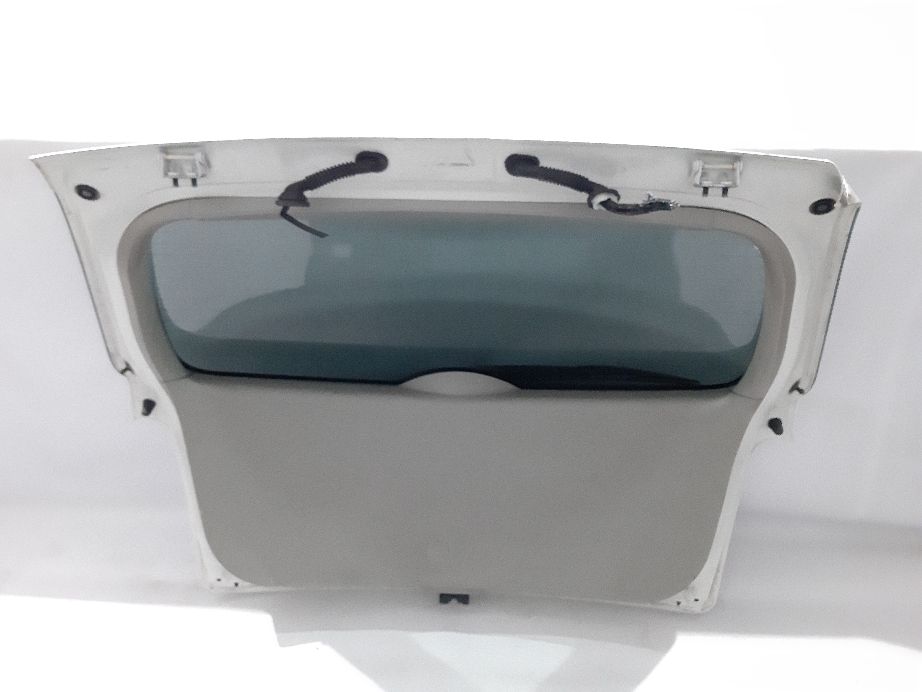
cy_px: 346
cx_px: 461
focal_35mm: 27
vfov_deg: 51.4
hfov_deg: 65.3
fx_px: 719
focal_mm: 3.93
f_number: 1.7
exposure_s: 1/25
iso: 800
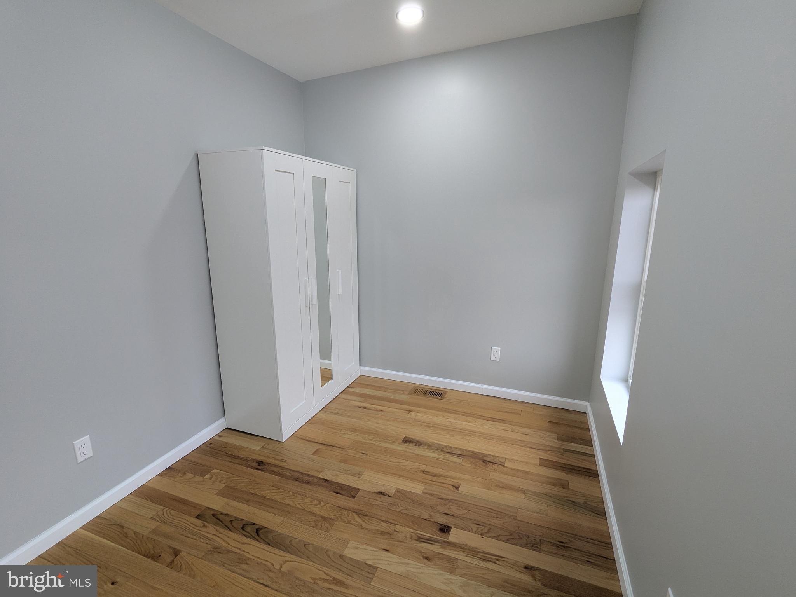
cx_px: 398
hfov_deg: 94.5
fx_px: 368
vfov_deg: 78.1
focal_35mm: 16
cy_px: 298
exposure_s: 1/30
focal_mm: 2.35
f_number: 2.2
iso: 60
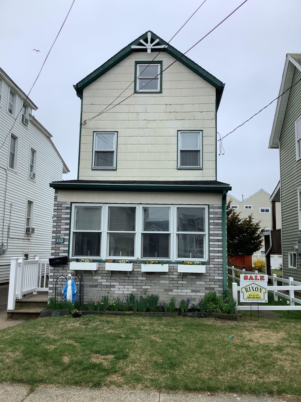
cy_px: 201
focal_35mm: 31
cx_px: 150
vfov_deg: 58.4
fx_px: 359
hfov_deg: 45.4
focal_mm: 3.3
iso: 25
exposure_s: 1/392
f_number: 2.4
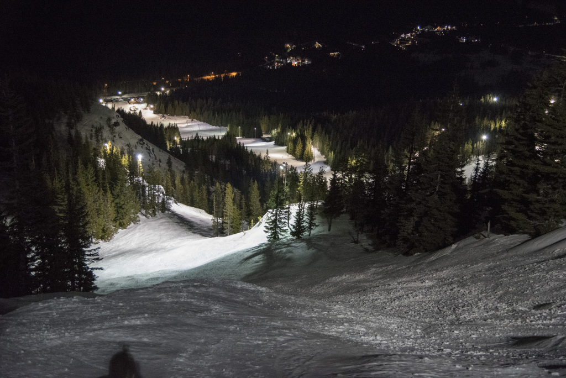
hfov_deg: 44.5
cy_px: 189
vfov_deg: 30.6
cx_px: 283
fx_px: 692
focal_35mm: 44
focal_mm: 44
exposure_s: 1/30
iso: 12800
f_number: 4
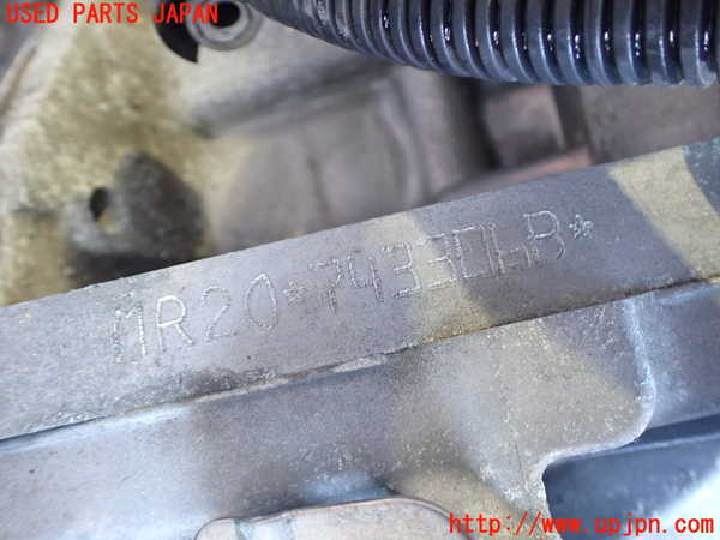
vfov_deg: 46.8
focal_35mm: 30
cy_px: 270
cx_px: 360
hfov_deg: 60.0
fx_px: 624
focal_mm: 5.4
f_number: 2.3
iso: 800
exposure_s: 1/40
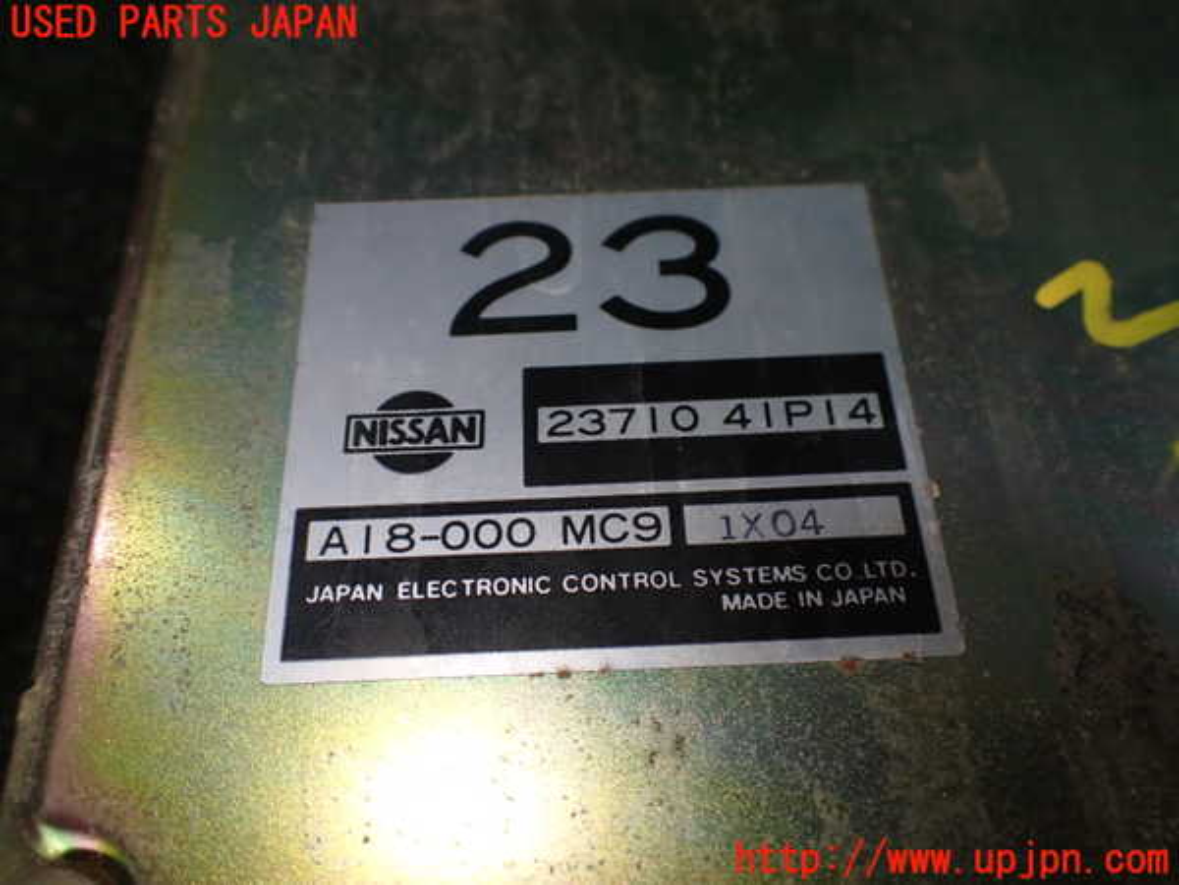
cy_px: 442
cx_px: 590
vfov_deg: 46.8
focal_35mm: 30
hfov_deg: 60.0
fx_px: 1022
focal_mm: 5.4
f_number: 2.3
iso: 125
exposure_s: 1/125
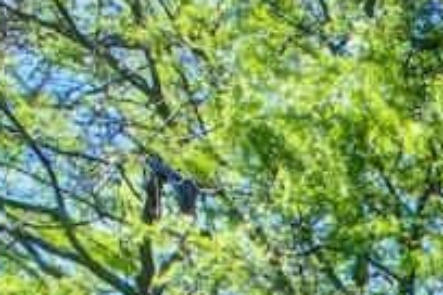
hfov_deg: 14.1
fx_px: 1267
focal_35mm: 103
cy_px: 1032
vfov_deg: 9.0
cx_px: 1045
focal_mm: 14
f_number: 14
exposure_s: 1/40
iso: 100
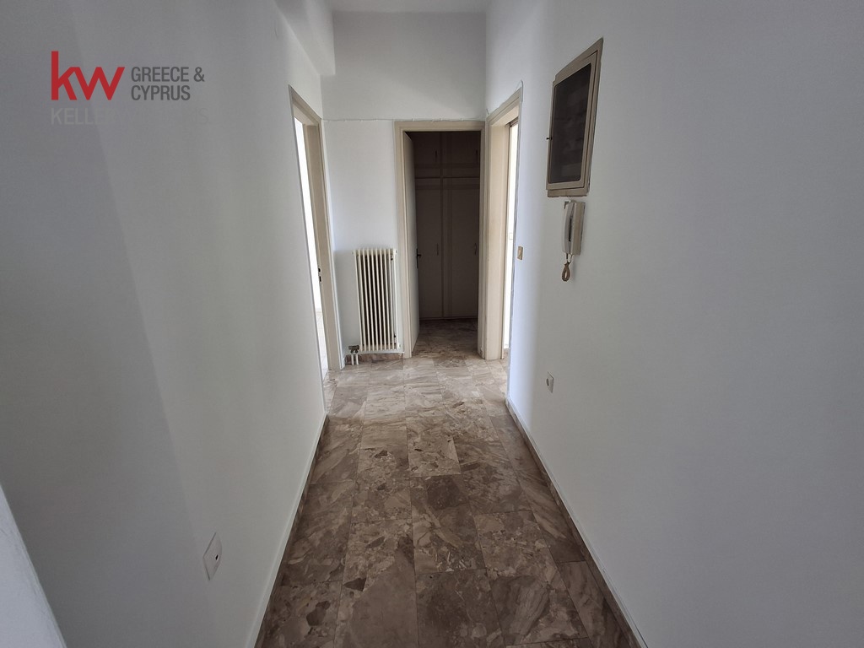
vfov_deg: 78.1
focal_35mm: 16
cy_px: 324
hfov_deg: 94.5
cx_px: 432
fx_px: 399
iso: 40
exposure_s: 1/50
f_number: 2.2
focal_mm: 1.64
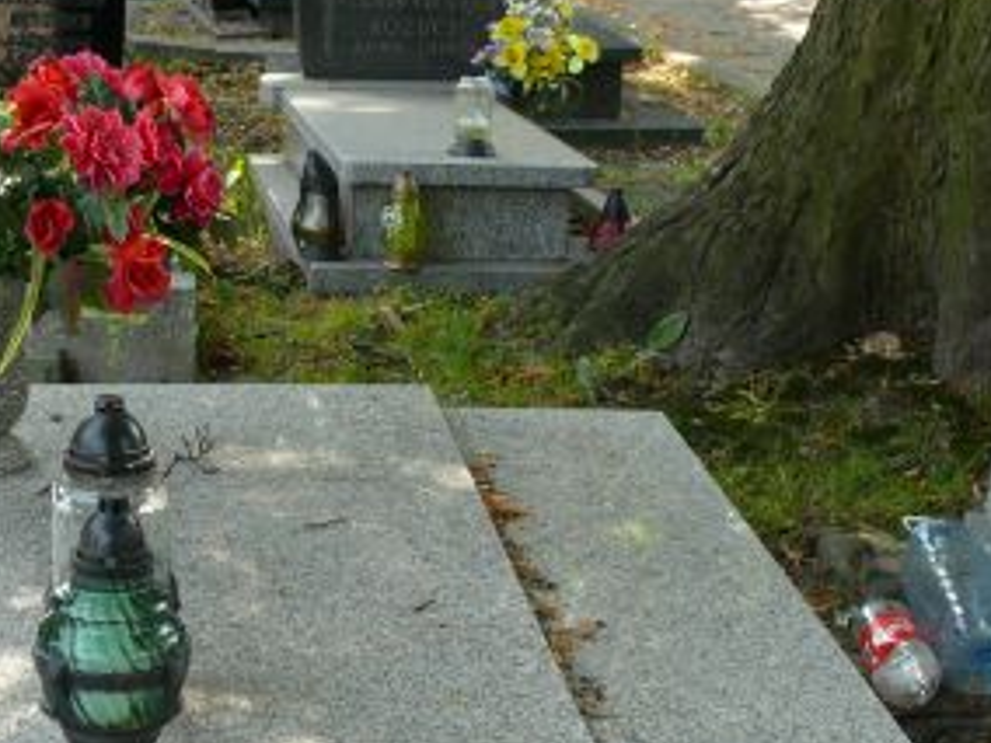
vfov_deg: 18.1
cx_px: 133
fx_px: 2262
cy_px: 785
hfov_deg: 24.1
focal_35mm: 79
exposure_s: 1/125
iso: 100
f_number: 3.2
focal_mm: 7.4
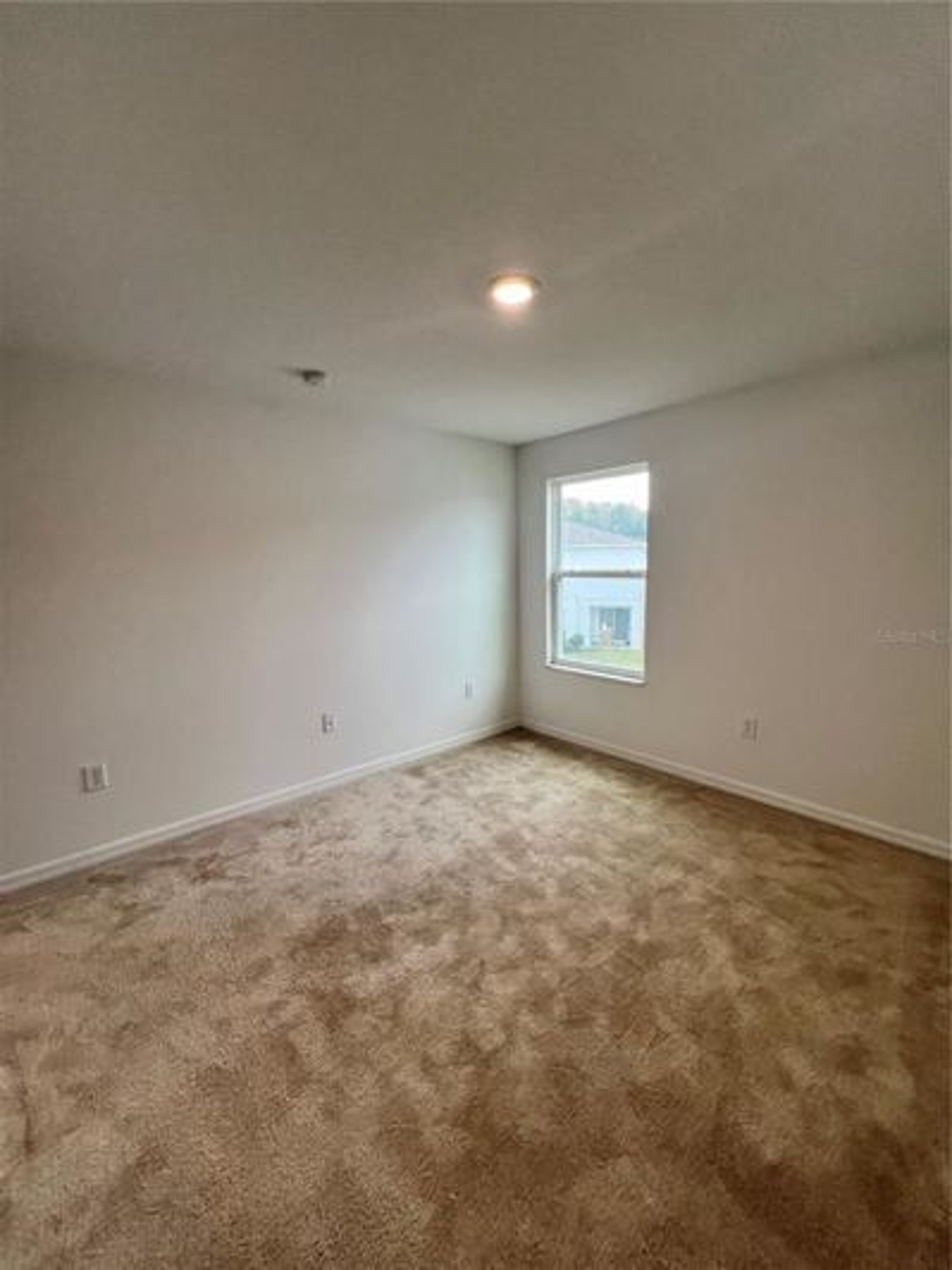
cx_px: 476
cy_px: 635
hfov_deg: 89.9
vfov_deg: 106.2
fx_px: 477
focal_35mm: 13
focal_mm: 1.57
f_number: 1.8
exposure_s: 1/120
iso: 100
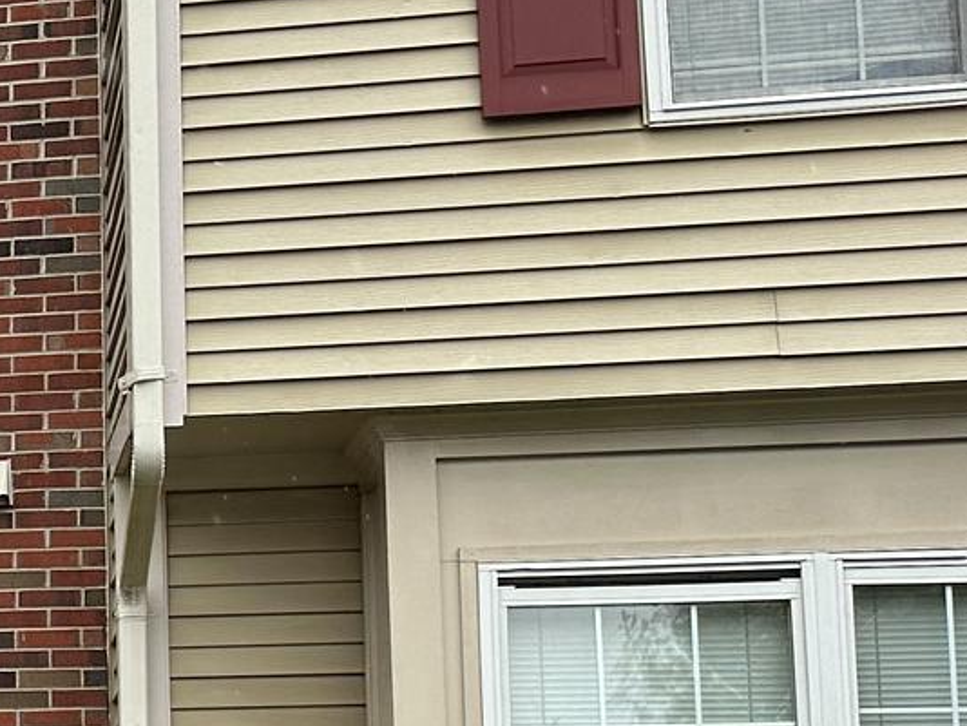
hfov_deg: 16.8
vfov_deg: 15.7
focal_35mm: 92
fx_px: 2571
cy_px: 760
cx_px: -875
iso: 80
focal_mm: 6.86
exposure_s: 1/1212
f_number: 1.78
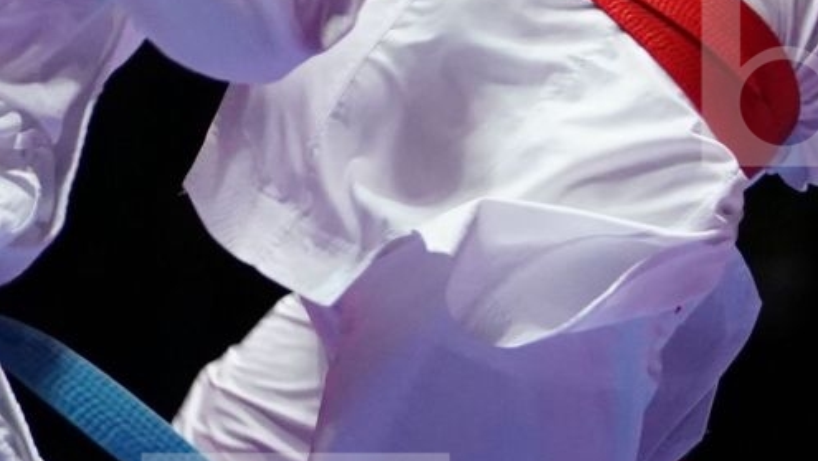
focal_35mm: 712
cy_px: 17
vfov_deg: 1.7
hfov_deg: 3.0
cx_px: 296
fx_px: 15451
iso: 3200
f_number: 2.8
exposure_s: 1/1000
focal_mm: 125
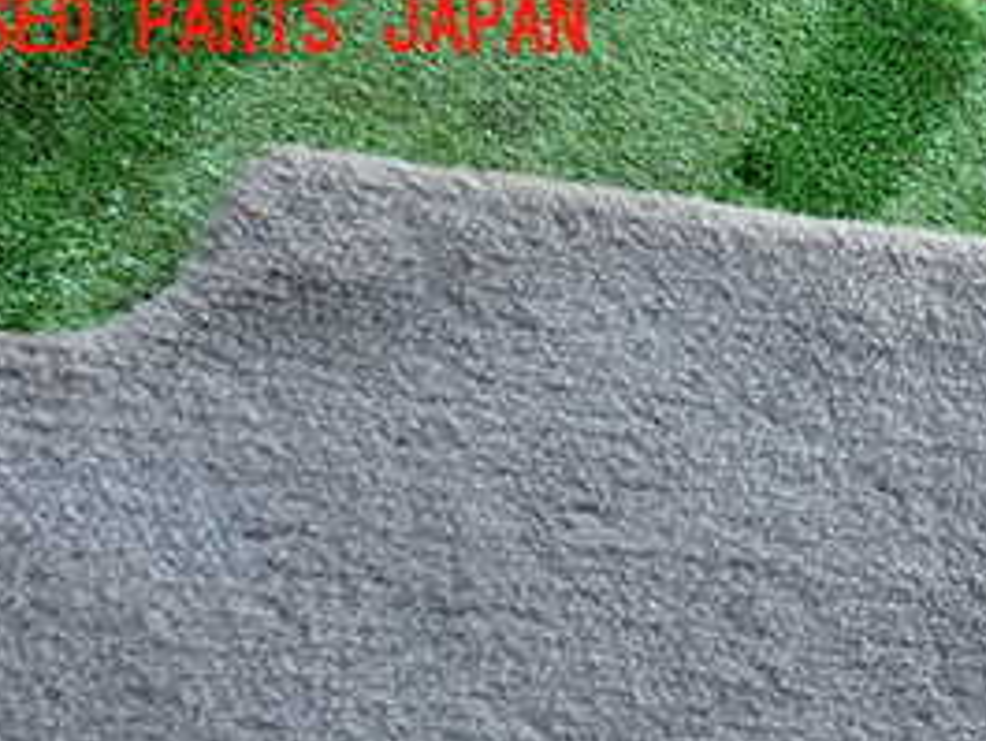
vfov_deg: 20.6
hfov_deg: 26.7
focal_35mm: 68
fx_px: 1938
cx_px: 1027
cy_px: 819
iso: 200
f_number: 2.3
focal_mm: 5.4
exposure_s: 1/60
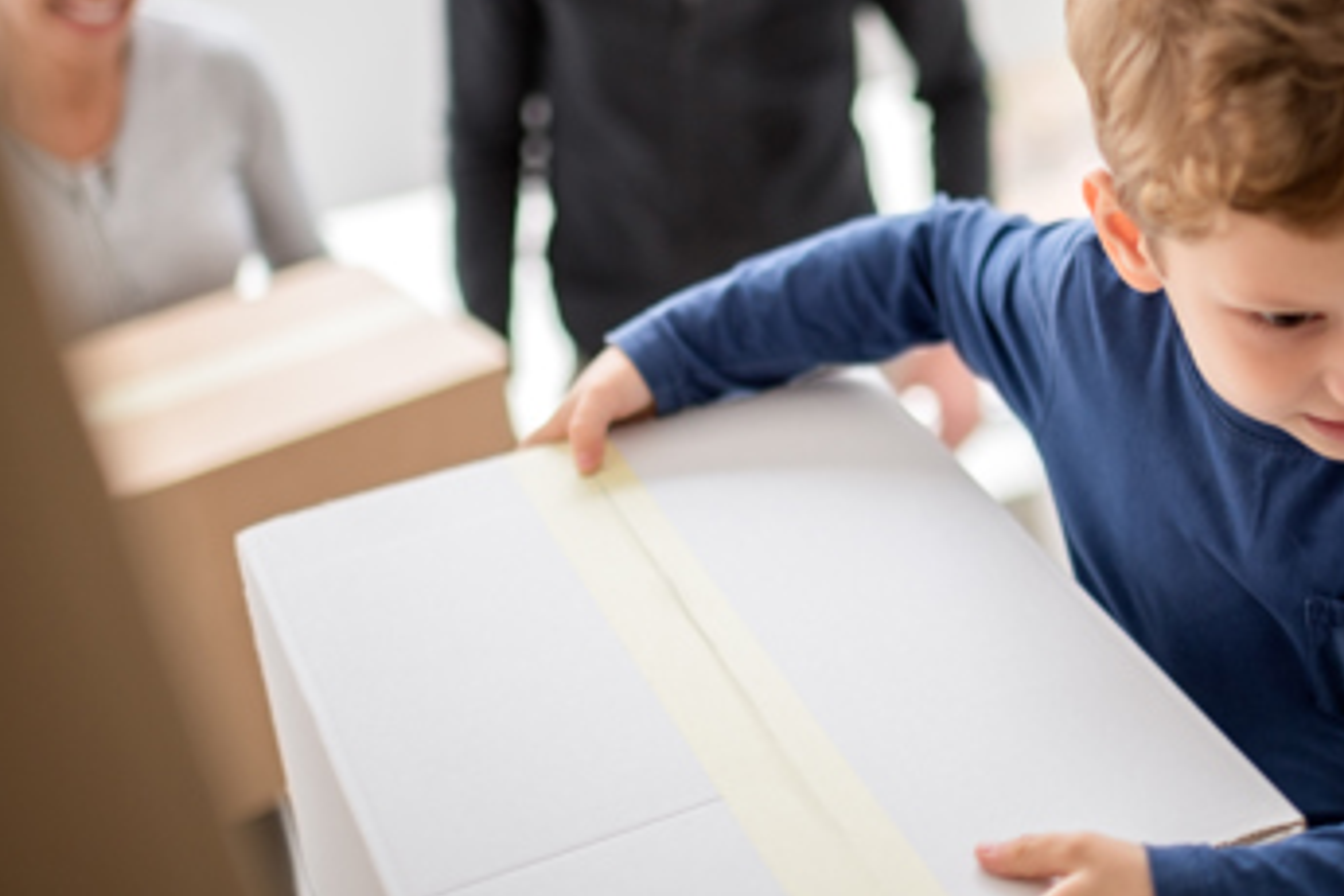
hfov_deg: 30.4
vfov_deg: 21.1
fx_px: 2389
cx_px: 1126
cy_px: 253
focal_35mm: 64
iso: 250
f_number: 1.8
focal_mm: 35
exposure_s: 1/200
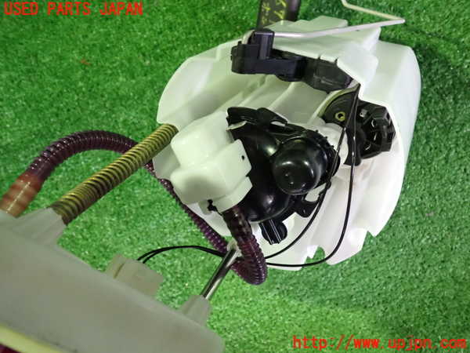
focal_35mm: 30
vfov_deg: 46.8
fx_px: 407
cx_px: 235
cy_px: 176
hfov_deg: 60.0
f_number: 2.3
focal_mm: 5.4
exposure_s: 1/50
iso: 1250
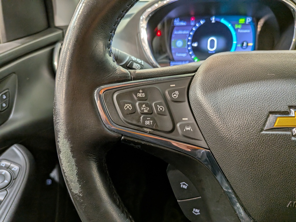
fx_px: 205
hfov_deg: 71.6
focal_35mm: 24
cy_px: 111
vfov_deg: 56.8
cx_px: 148
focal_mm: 4.53
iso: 161
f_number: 1.7
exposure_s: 1/50
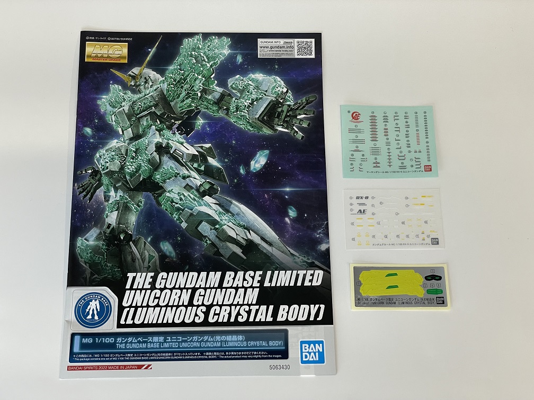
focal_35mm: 52
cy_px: 200
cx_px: 267
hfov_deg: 36.8
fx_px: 802
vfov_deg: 28.0
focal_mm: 6
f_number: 2
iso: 125
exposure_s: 1/120
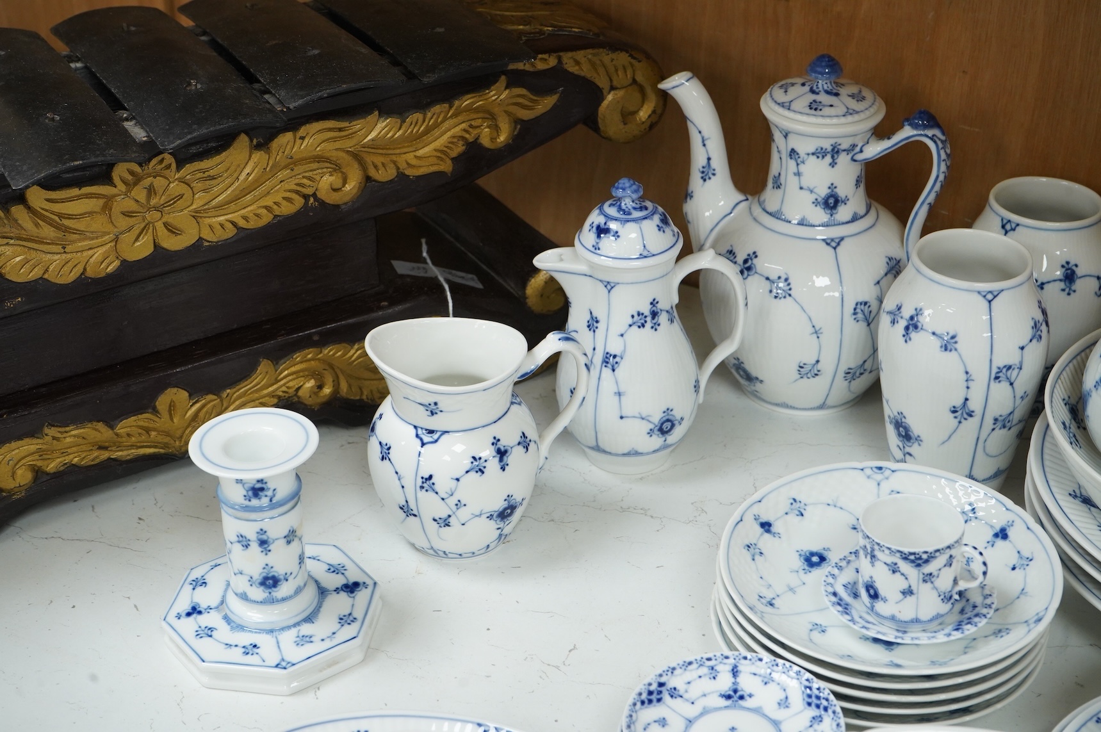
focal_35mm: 55
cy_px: 366
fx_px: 1681
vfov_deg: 24.6
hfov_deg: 36.3
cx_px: 550
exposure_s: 1/80
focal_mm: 55
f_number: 9
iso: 2500
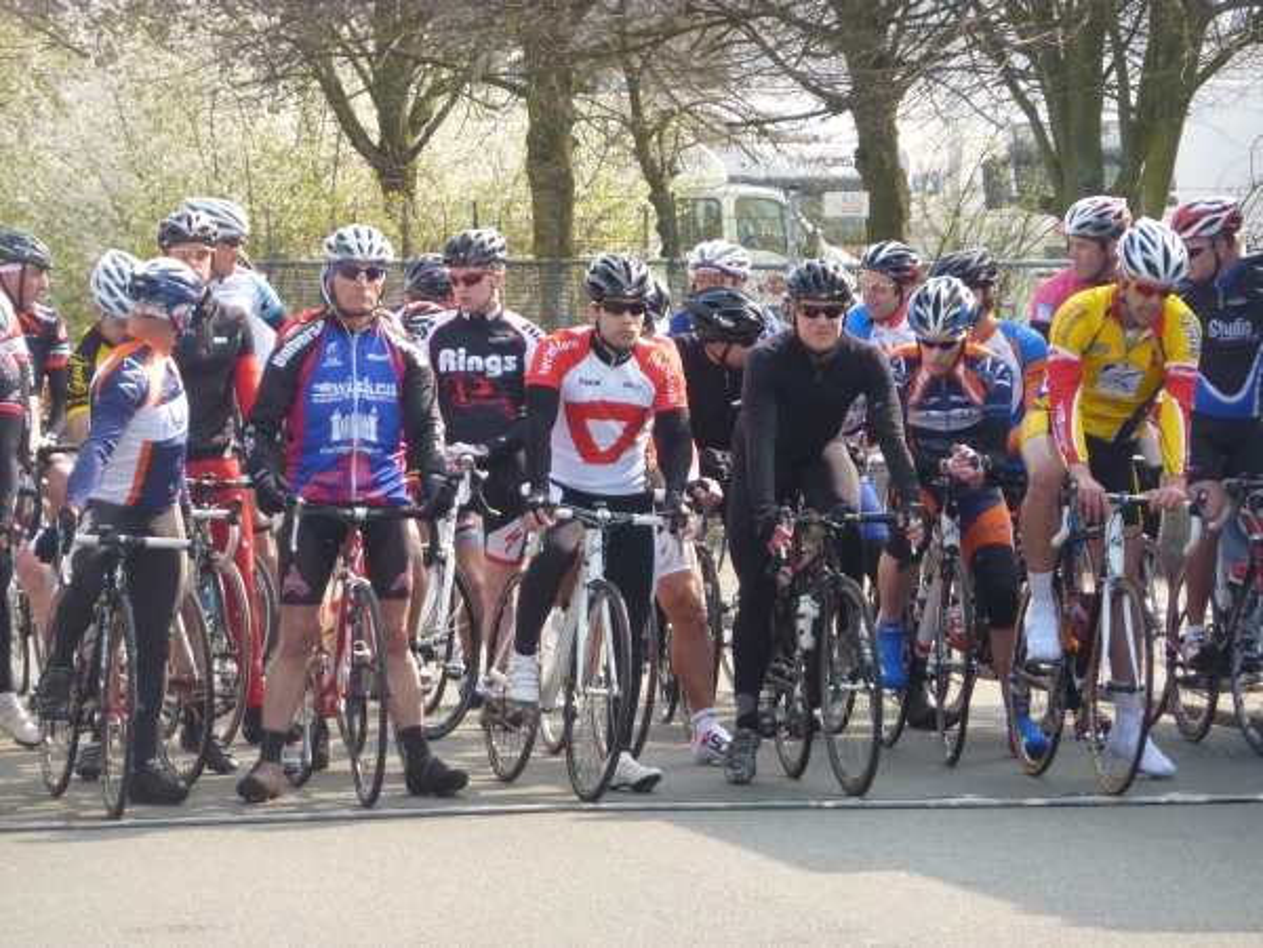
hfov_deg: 8.8
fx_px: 8209
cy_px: 474
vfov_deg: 6.6
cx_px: 632
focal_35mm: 225
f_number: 4.6
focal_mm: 37
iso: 320
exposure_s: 1/500
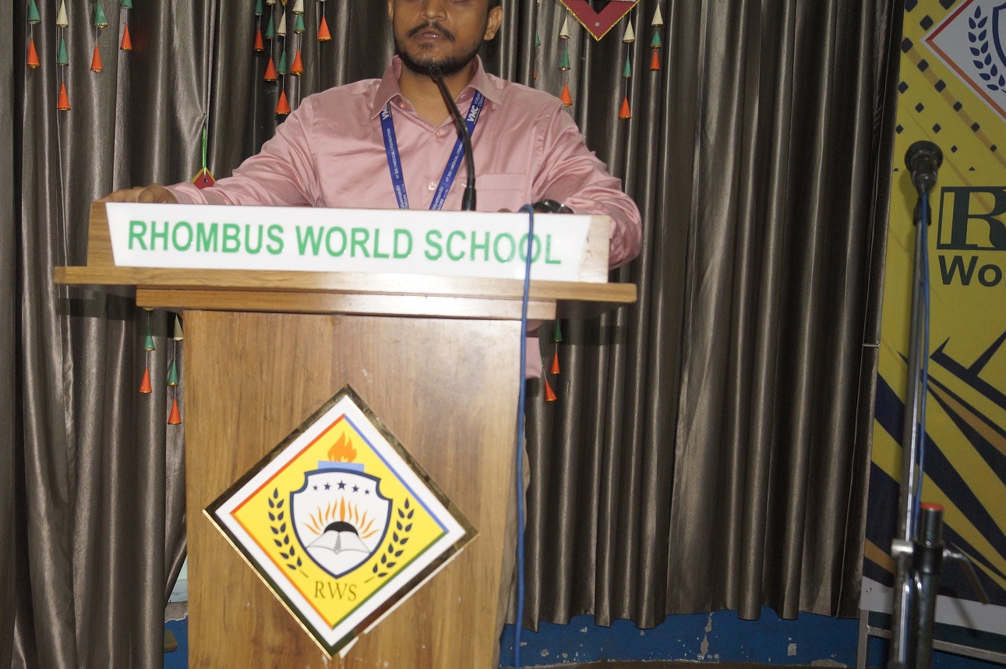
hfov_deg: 43.0
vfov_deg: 29.8
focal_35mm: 45
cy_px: 300
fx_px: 1257
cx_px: 335
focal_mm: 20
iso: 640
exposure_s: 1/80
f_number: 3.5
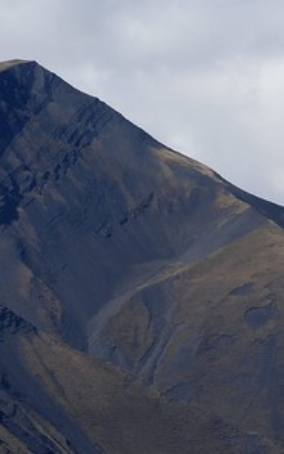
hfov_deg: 2.5
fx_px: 6279
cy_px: 552
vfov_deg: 4.1
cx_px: 1227
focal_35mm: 507
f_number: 14
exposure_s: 1/320
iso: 200
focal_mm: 92
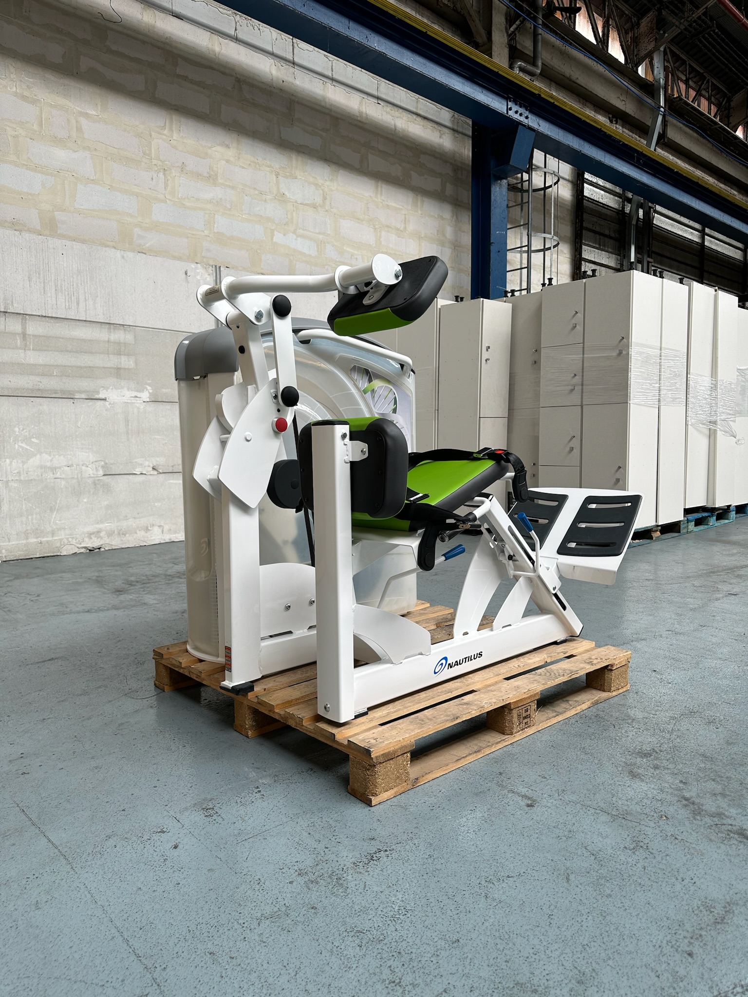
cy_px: 498
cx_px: 374
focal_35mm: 24
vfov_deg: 71.6
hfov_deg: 56.8
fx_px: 691
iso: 50
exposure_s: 1/100
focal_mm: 6.86
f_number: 1.78
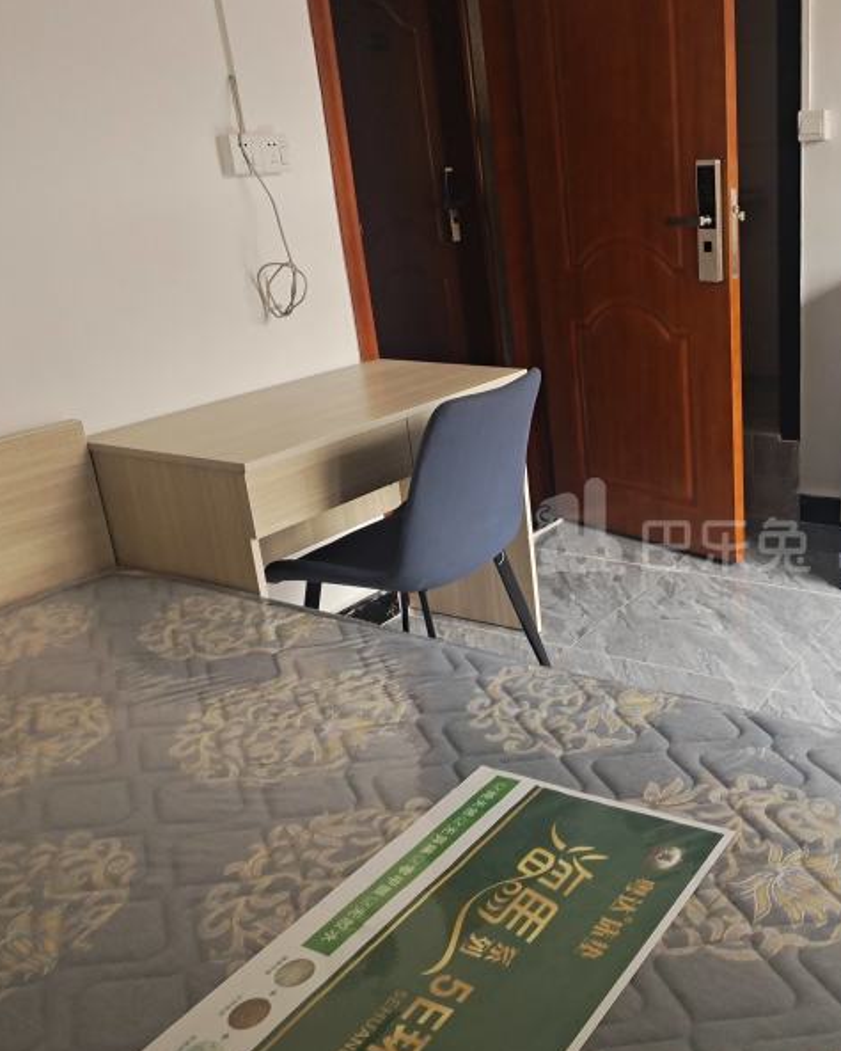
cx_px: 669
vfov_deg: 60.4
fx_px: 902
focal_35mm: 29
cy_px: 527
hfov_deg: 47.4
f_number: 1.79
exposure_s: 1/50
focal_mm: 4.71
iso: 185
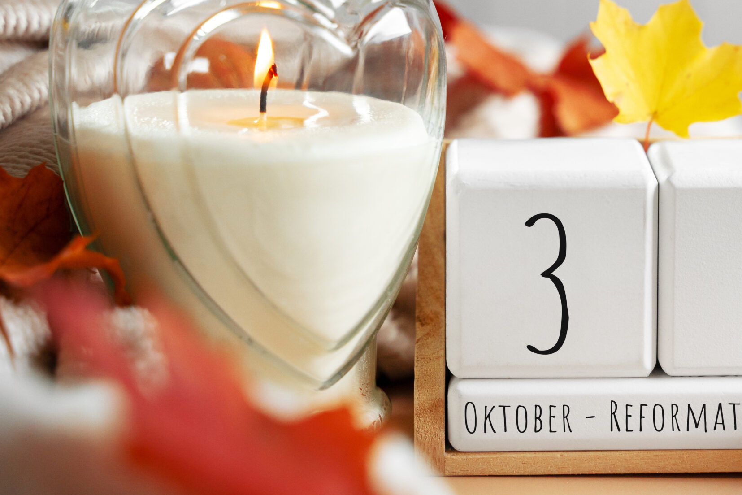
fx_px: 2391
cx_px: 524
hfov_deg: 17.6
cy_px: 174
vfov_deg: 11.8
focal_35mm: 116
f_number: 4
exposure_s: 1/160
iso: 800
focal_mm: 75
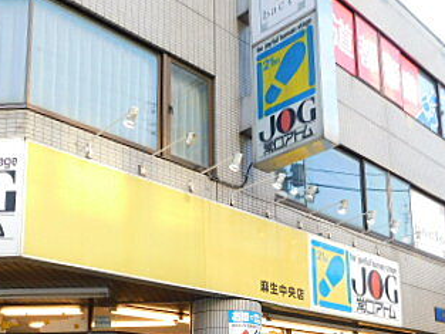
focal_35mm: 47
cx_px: 229
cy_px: 335
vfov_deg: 28.9
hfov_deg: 40.4
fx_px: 604
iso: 125
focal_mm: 4
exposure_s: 1/200
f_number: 3
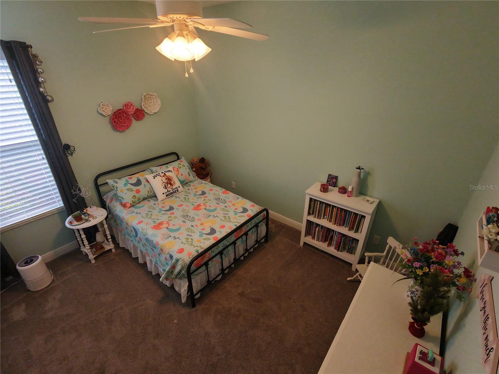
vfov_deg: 78.1
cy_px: 187
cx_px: 250
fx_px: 231
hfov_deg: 94.5
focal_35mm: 16
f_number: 2.2
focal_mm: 3.05
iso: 1220
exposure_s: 1/50
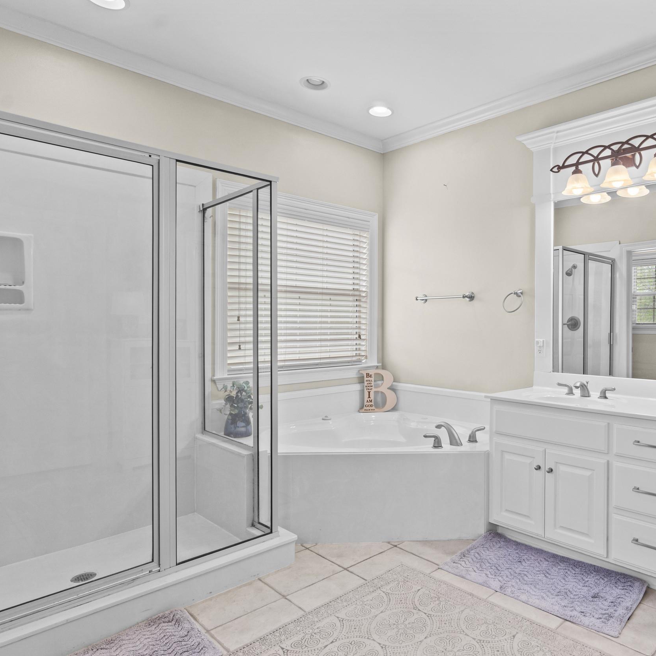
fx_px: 493
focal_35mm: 23
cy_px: 328
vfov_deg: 67.3
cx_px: 445
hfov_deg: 65.2
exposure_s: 1/6
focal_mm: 12
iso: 250
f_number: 9
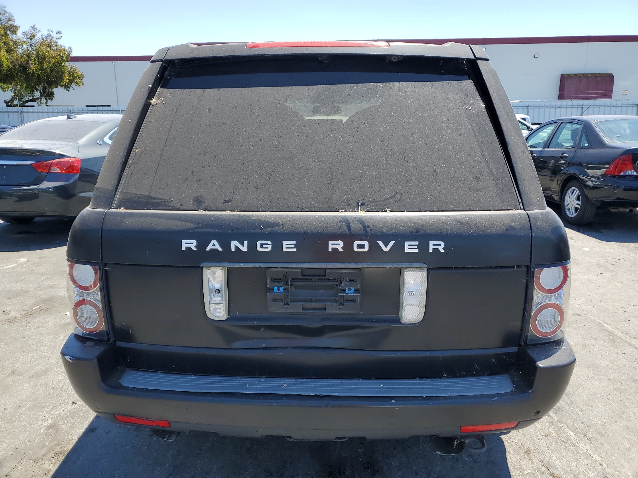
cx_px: 319
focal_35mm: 26
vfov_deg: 53.1
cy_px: 239
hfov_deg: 67.3
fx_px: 479
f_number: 1.5
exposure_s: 1/1250
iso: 50
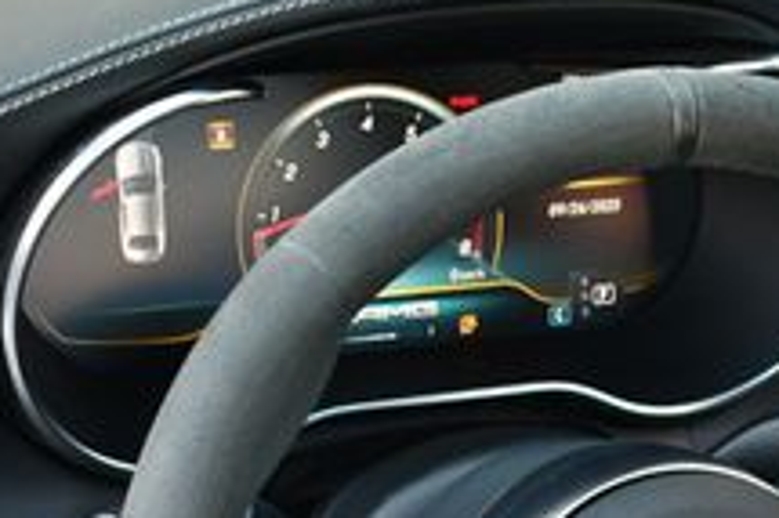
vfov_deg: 9.4
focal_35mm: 143
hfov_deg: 14.1
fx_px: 3092
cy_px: 699
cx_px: 830
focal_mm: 24
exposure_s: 1/160
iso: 800
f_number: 3.8
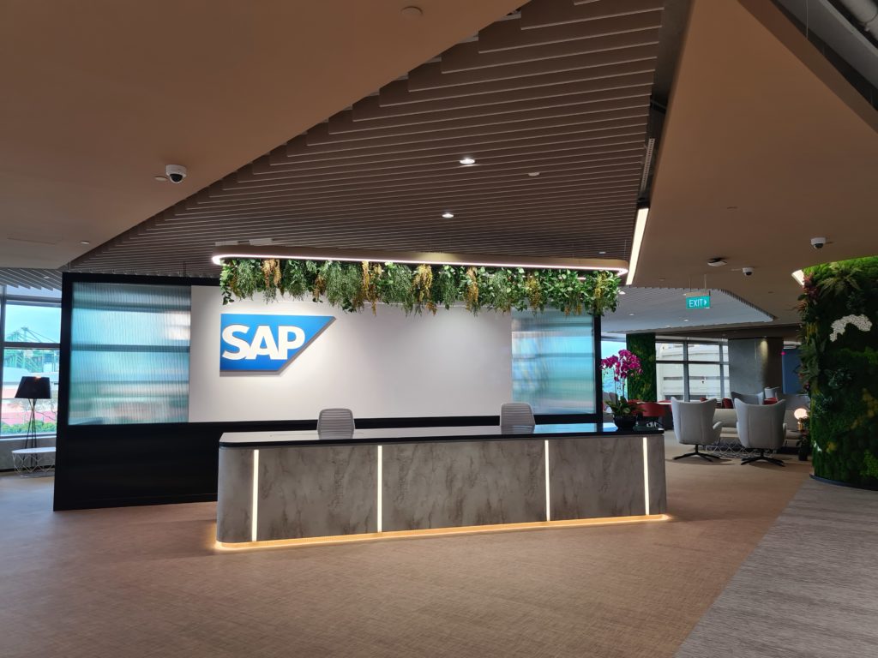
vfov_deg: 53.1
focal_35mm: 26
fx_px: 659
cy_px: 329
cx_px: 439
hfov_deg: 67.3
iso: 64
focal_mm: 5.4
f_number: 1.8
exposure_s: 1/50
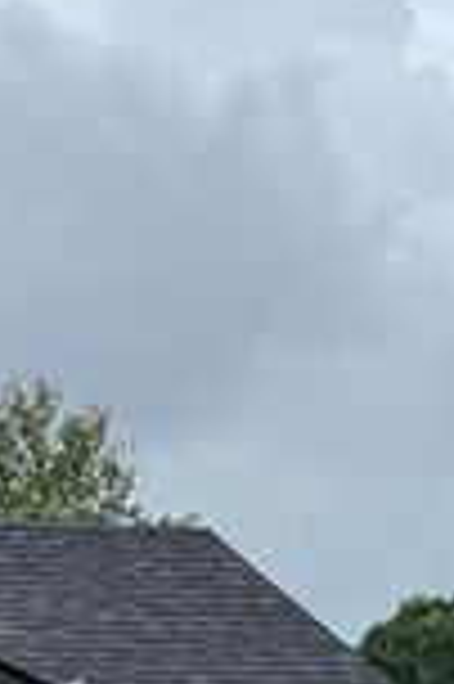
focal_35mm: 119
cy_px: 898
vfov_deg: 16.3
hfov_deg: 11.3
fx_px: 2256
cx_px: -72
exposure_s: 1/3876
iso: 50
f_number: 1.6
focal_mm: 5.1
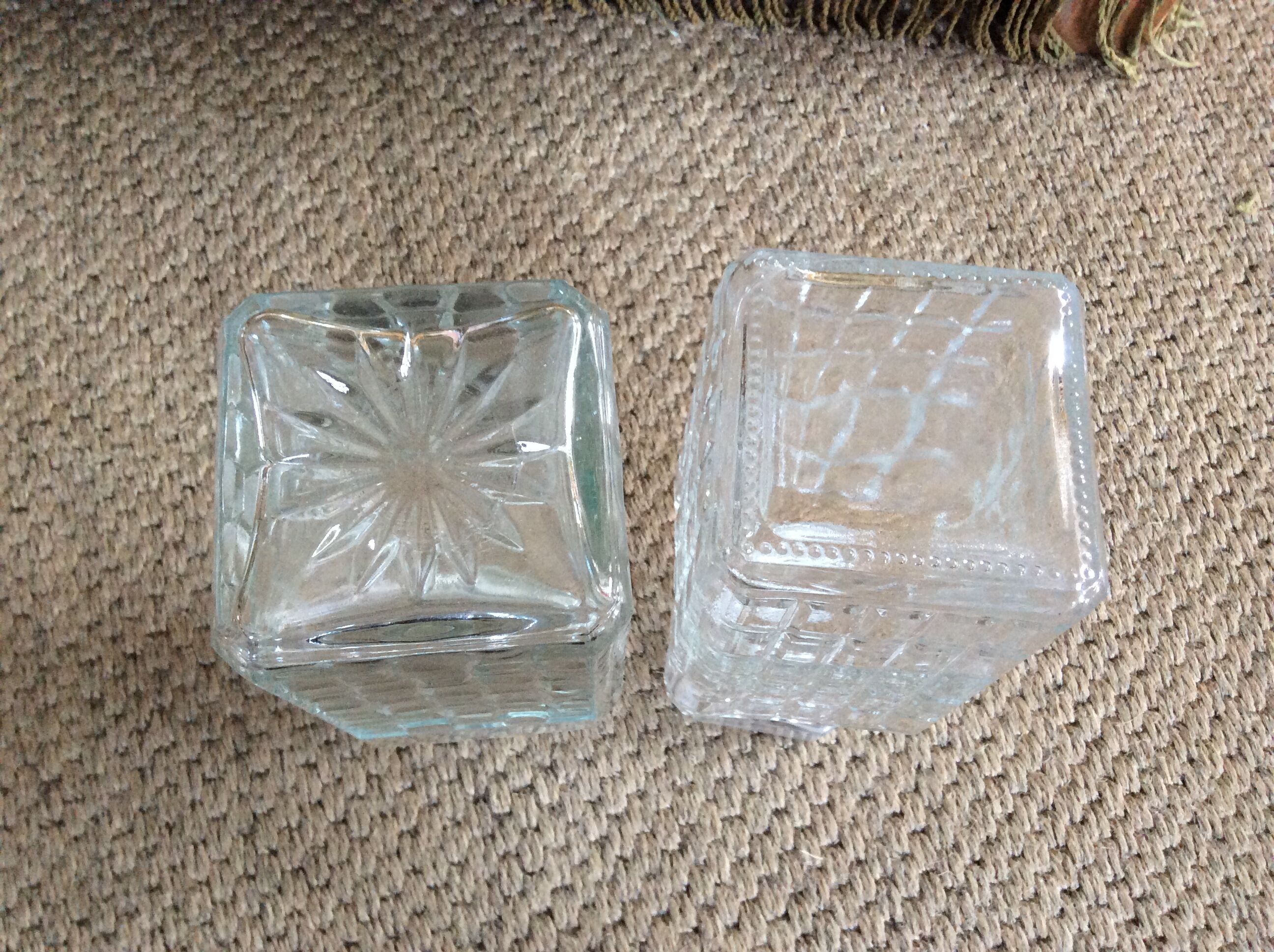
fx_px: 1176
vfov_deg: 44.1
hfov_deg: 56.9
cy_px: 476
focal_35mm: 32
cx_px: 637
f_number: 2.4
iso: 160
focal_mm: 3.3
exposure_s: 1/25
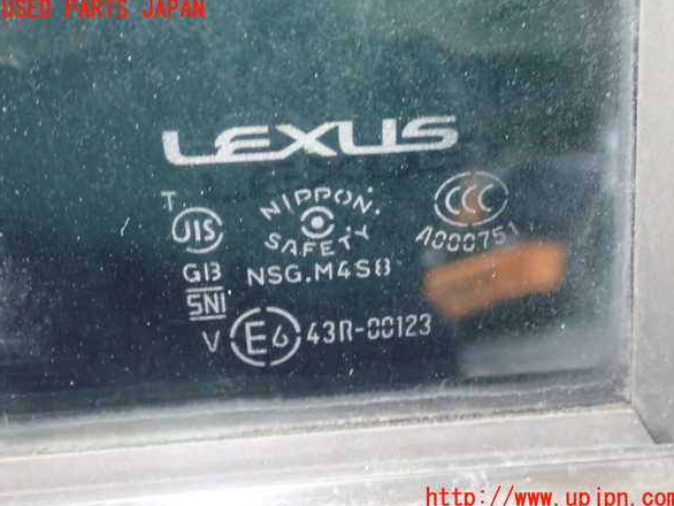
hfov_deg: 42.9
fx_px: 857
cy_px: 254
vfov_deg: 32.9
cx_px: 340
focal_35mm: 44
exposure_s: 1/13
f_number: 2.9
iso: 800
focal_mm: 7.86
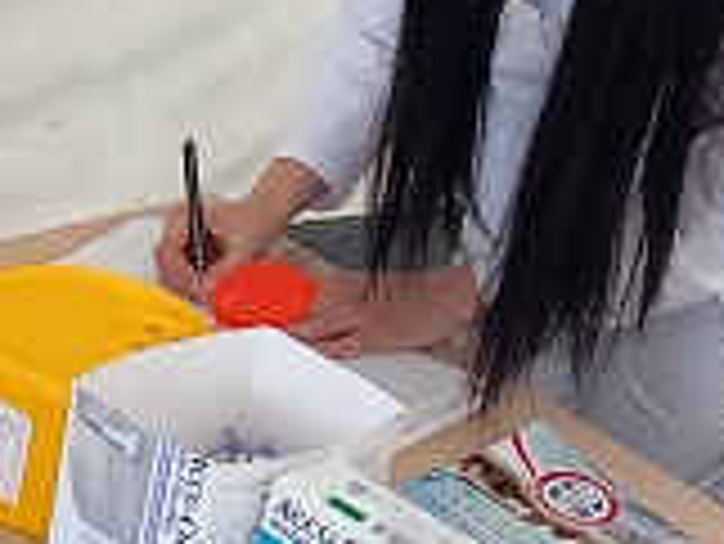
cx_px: -288
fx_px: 2805
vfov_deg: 11.0
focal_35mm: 134
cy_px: 103
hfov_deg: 14.0
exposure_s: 1/50
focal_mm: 4
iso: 160
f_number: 1.8
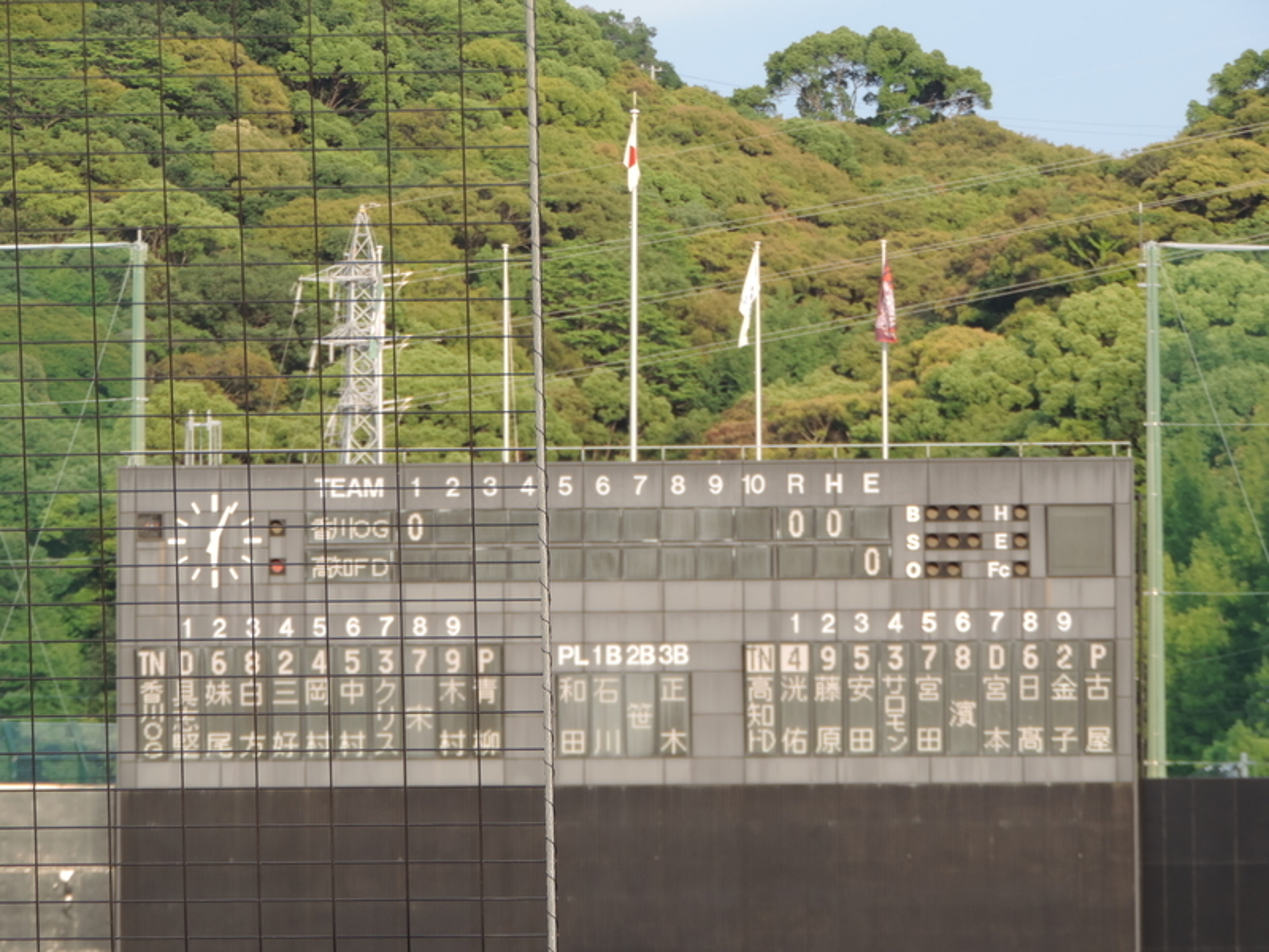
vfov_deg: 8.0
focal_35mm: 185
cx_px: 634
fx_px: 6782
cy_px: 476
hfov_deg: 10.7
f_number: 4.6
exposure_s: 1/125
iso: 80
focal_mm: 33
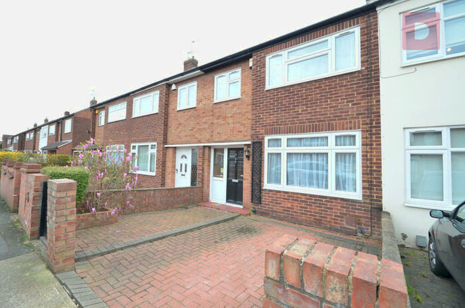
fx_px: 193
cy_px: 154
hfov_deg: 100.5
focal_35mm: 15
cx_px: 232
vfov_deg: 77.0
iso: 250
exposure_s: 1/125
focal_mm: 10
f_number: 5.6
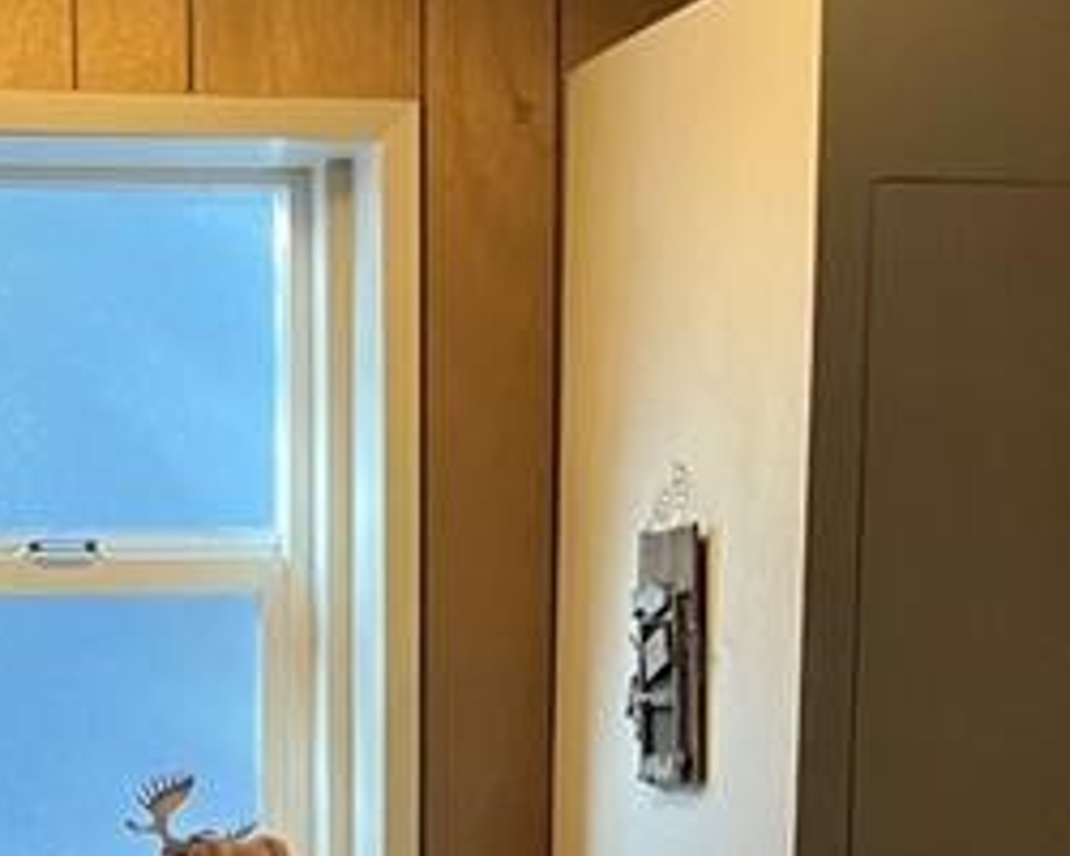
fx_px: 2660
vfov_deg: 17.3
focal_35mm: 84
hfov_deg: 22.2
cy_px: 1083
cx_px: 116
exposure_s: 1/30
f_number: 1.8
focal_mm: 3.99
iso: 320
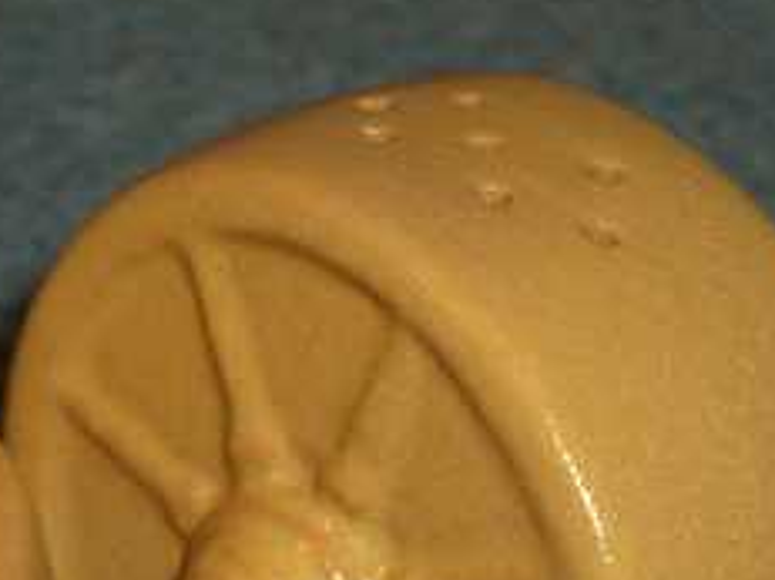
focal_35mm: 216
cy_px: 674
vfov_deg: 6.8
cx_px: 3
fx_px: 4833
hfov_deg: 9.1
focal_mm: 16.3
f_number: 4.3
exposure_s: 1/60
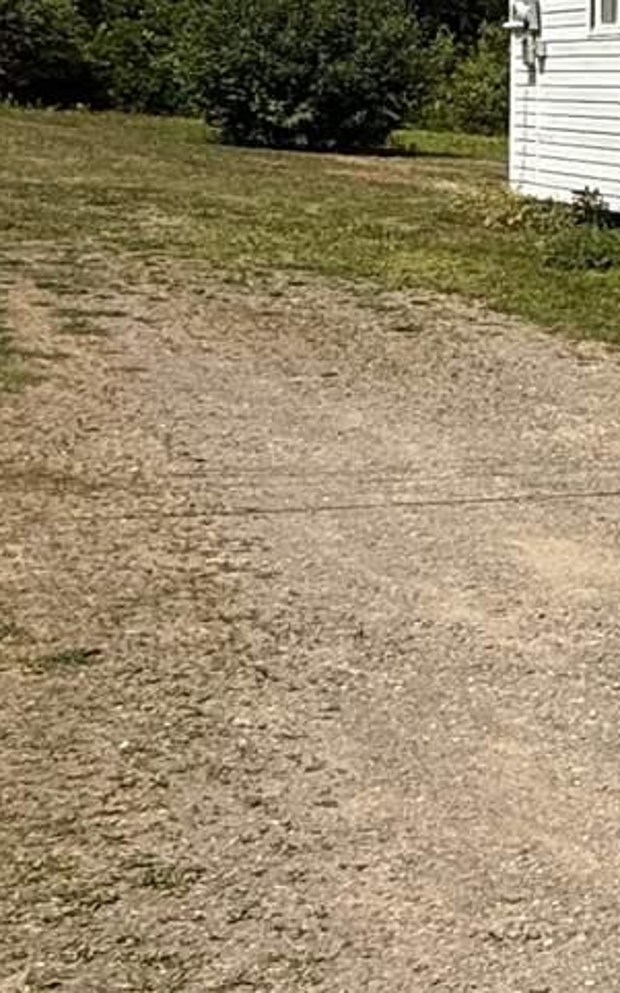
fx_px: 1921
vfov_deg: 29.0
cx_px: 1343
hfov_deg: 14.3
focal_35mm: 71
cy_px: 457
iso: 50
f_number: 2.2
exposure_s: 1/2976
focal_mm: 2.22
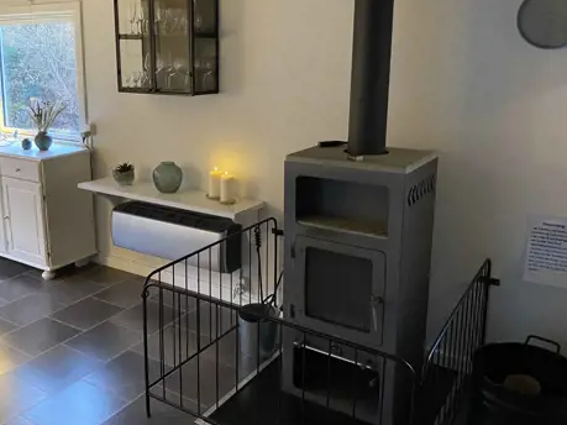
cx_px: 227
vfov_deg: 41.6
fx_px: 557
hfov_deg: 53.6
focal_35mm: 34
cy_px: 167
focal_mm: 4.25
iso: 500
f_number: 1.8
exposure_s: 1/33
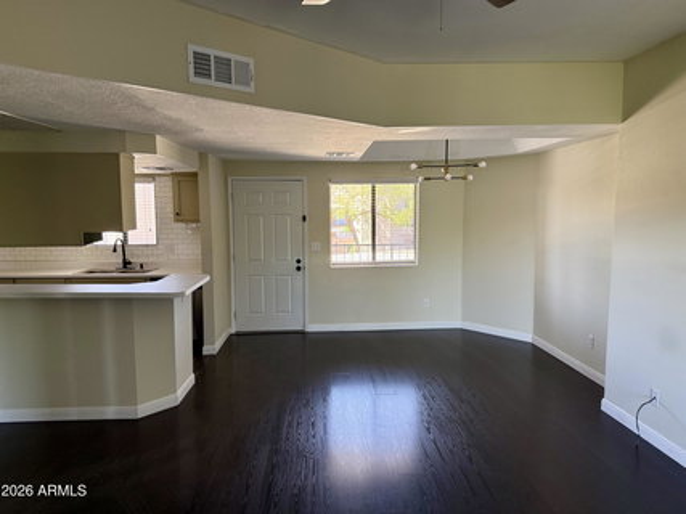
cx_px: 343
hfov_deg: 71.6
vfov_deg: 56.8
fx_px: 475
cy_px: 257
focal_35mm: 24
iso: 200
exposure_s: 1/121
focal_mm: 6.76
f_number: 1.78
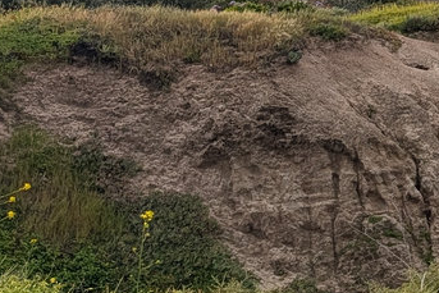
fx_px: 1415
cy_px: 12
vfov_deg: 11.7
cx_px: 961
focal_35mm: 116
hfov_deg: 13.9
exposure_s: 1/962
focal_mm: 6.9
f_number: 1.68
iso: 17
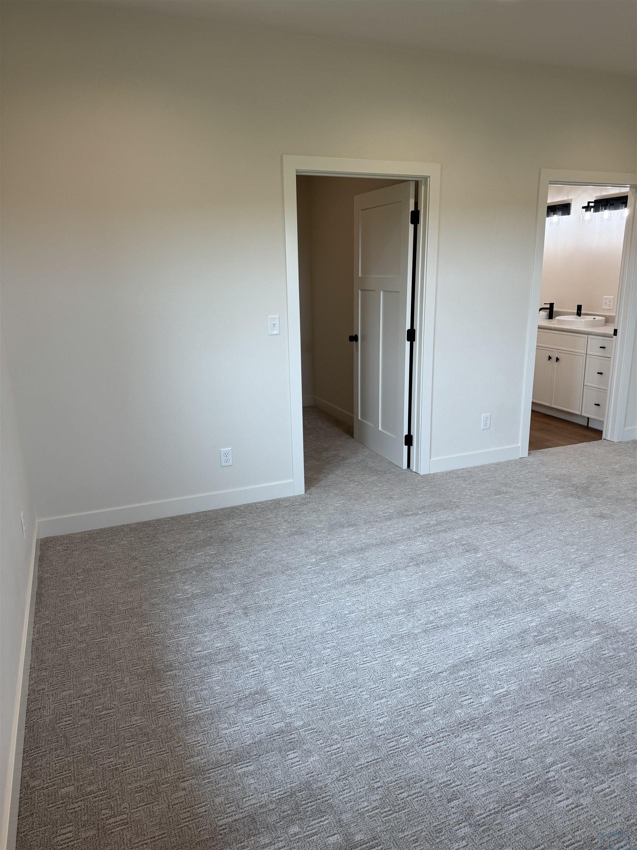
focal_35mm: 24
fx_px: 589
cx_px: 318
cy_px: 425
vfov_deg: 71.6
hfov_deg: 56.8
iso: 64
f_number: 1.78
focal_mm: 6.76
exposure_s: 1/159
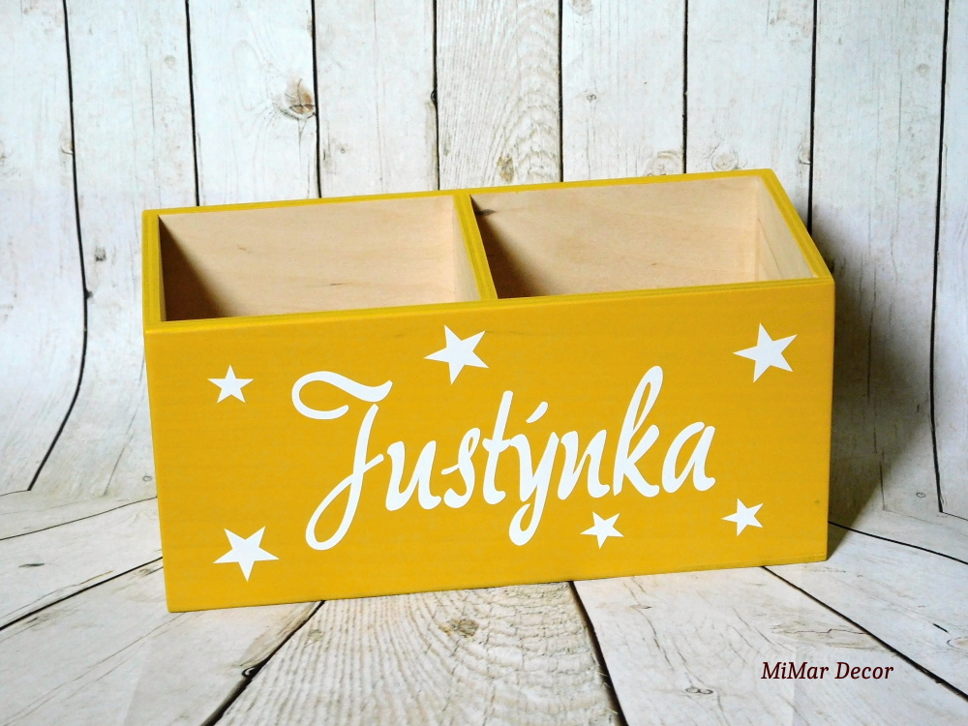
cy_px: 363
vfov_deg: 14.9
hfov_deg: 19.8
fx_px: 2768
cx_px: 484
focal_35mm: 99
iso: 500
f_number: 4.6
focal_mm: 17.6
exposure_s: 1/30
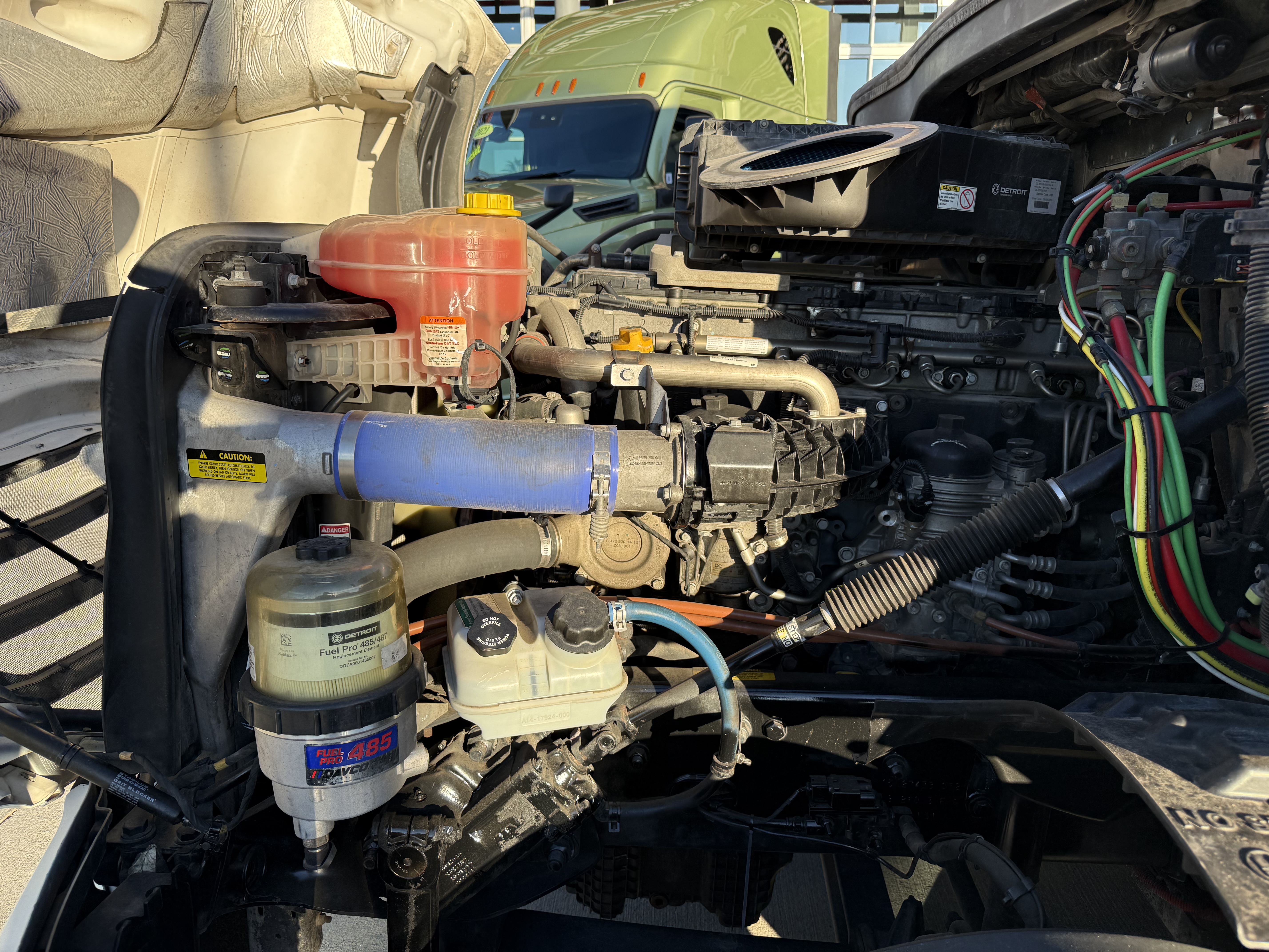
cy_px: 476
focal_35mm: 24
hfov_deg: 71.6
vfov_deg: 56.8
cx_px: 634
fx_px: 880
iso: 100
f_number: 1.78
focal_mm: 6.76
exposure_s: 1/1250
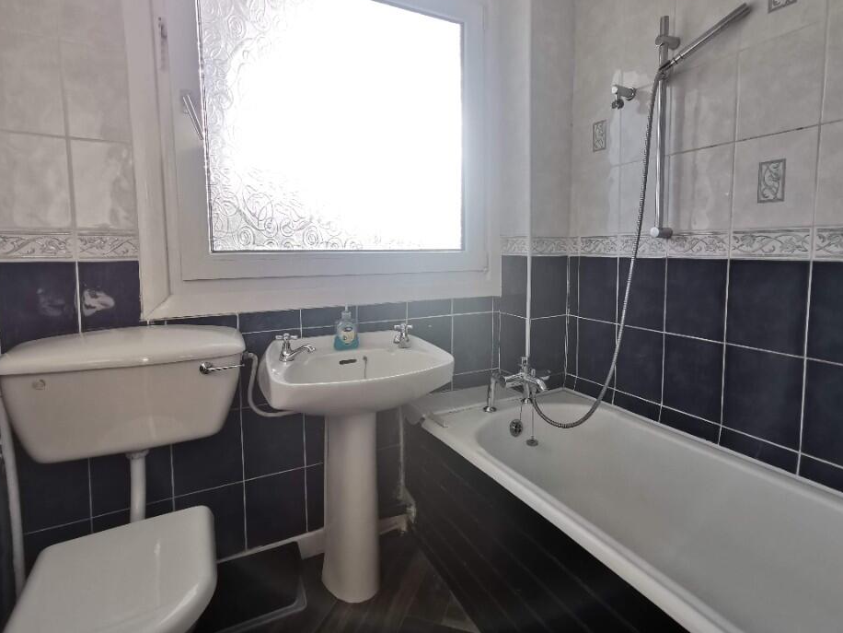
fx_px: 463
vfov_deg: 68.5
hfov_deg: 84.6
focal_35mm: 19
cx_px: 448
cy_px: 280
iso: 50
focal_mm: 2.26
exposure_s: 1/296
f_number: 2.2
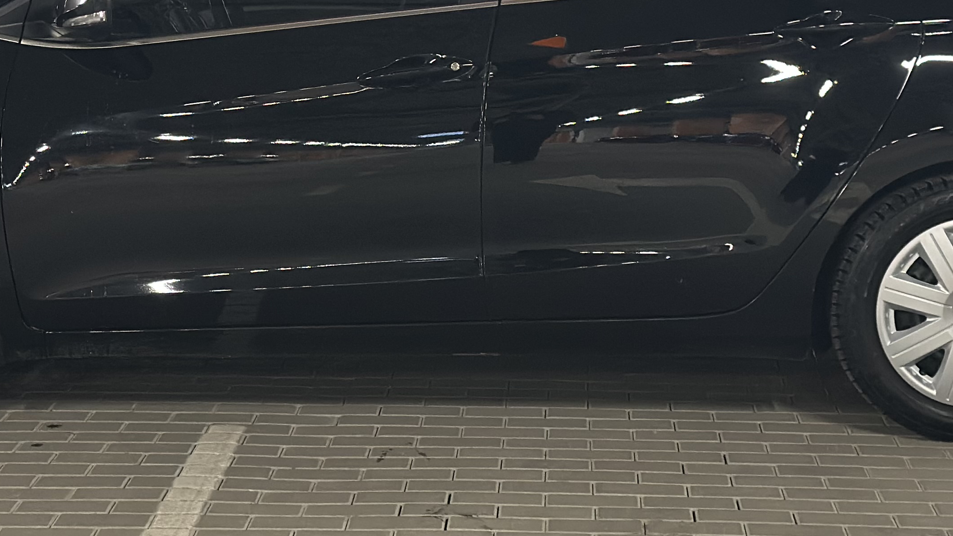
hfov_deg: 21.5
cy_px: 175
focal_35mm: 99
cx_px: 395
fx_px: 2502
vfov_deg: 12.2
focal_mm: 6.86
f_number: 1.78
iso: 320
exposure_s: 1/33
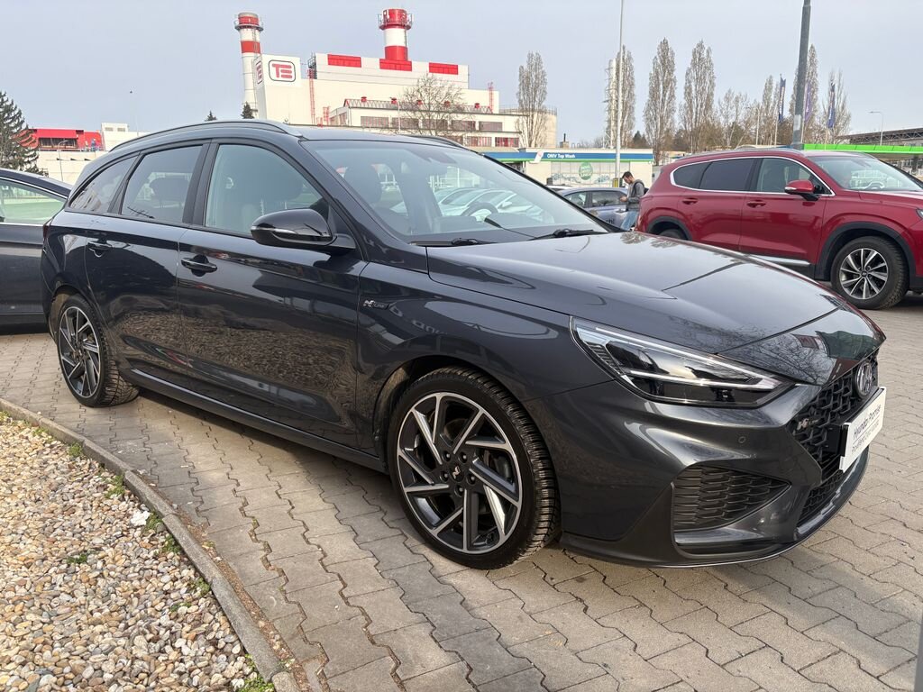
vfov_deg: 53.1
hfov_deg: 67.3
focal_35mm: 26
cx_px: 462
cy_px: 346
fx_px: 693
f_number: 1.6
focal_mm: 5.96
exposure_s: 1/810
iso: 50
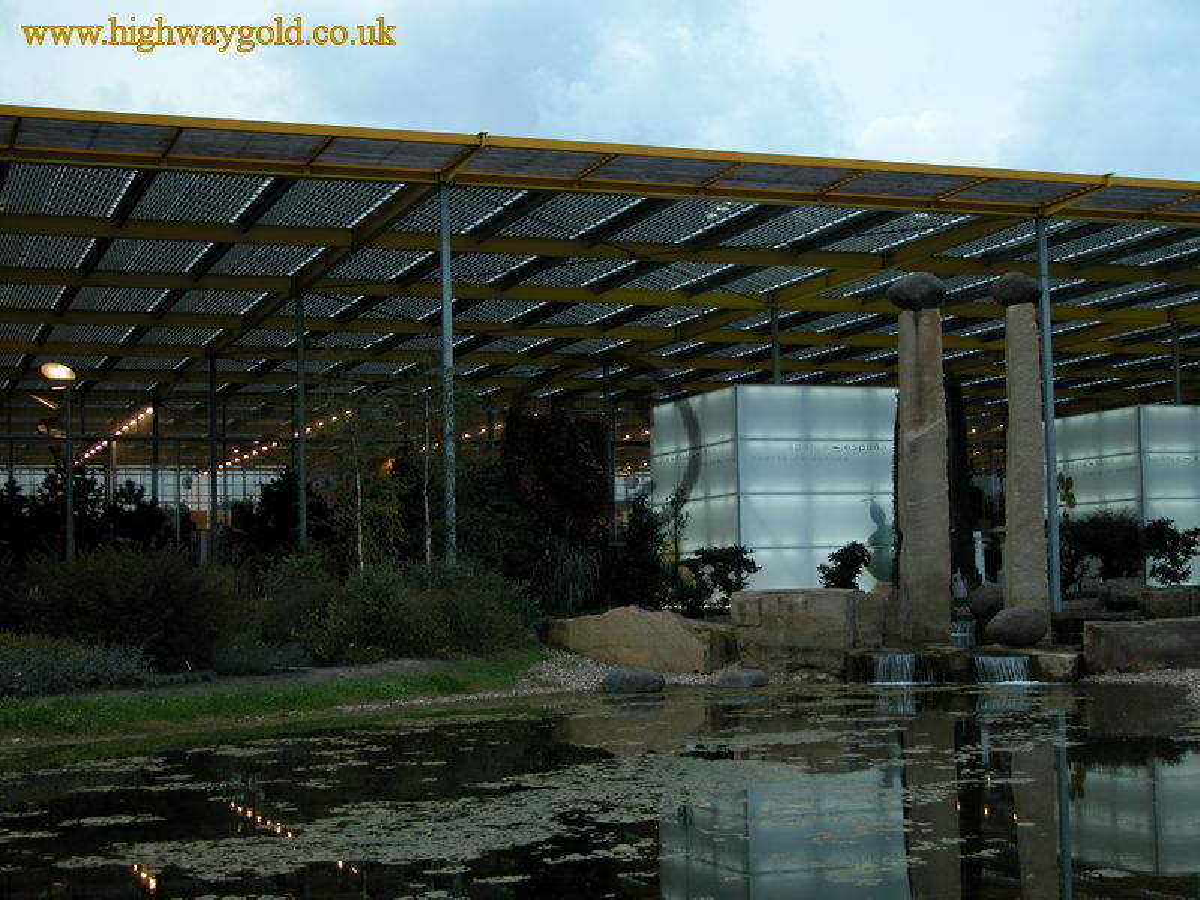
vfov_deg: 25.7
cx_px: 600
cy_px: 450
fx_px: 1976
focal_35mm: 57
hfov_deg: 33.8
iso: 100
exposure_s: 1/30
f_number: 3.1
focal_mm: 14.7
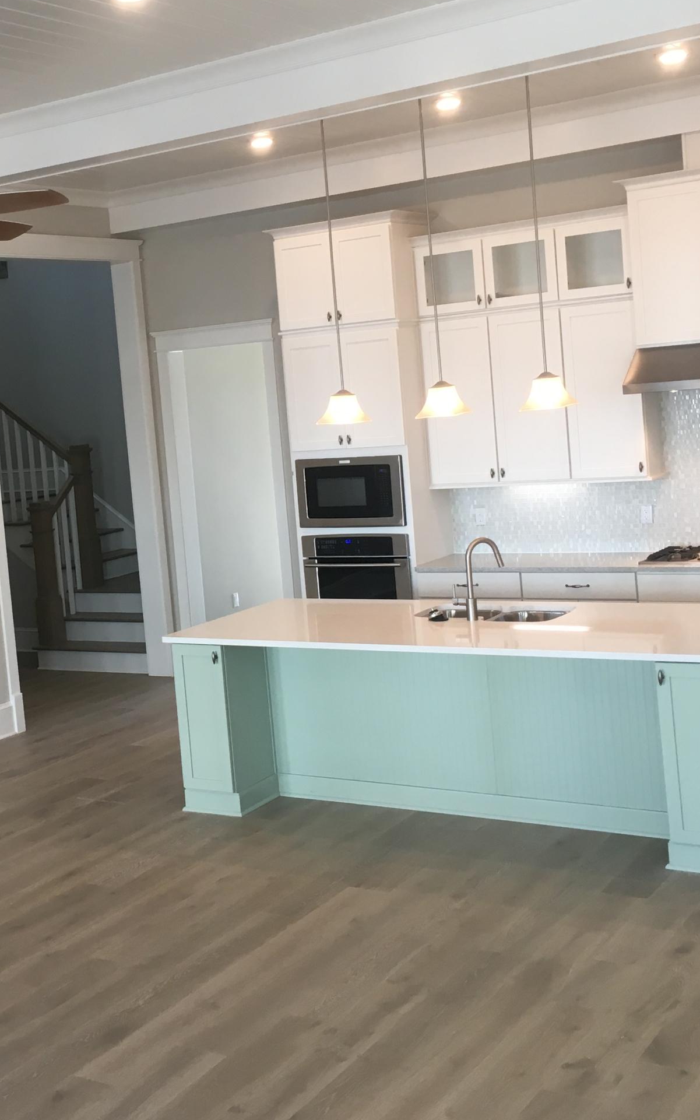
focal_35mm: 48
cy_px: 498
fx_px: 1465
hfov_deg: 26.3
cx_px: 128
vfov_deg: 41.8
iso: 25
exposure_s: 1/40
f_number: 2.2
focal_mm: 4.15
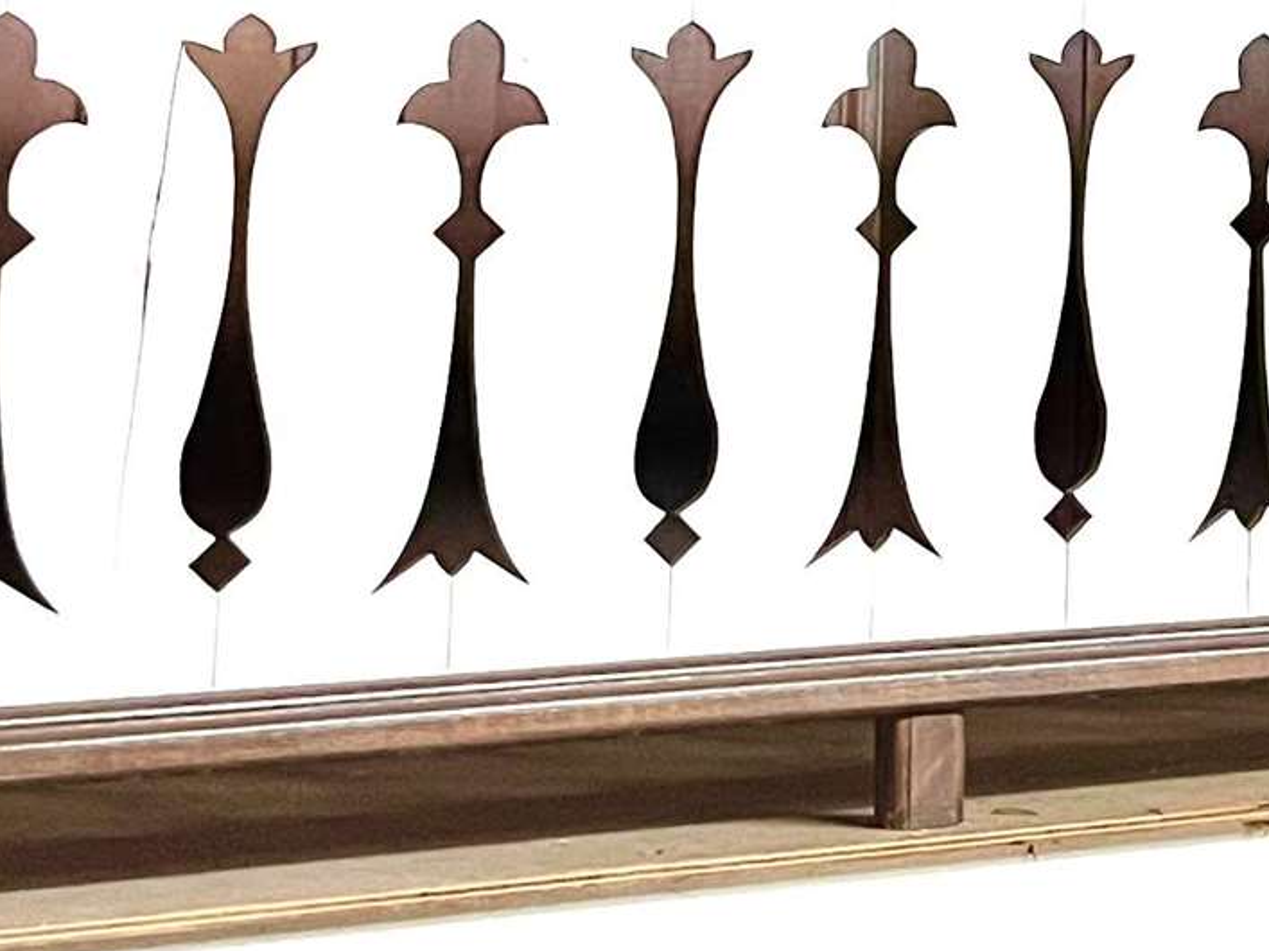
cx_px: 2168
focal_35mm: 113
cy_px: -319
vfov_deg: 12.6
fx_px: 4142
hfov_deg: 15.4
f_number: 1.6
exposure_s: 1/41
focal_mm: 5.1
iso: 500
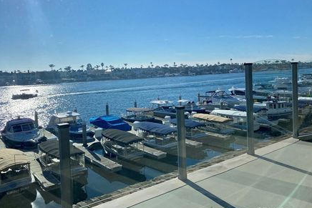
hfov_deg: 60.3
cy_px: 82
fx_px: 269
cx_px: 154
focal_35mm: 31
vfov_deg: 42.1
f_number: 1.8
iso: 32
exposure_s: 1/3731
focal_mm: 4.25
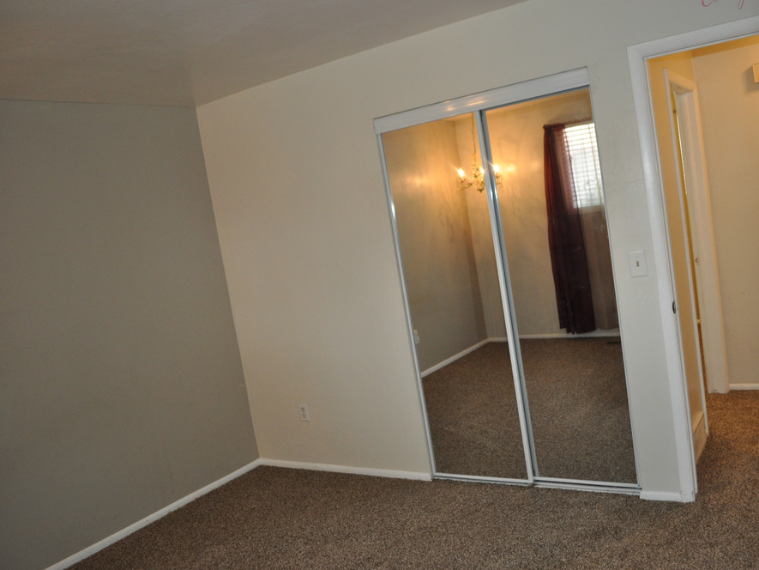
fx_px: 658
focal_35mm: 30
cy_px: 280
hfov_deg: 59.7
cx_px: 437
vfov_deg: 46.8
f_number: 3.5
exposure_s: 1/60
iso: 800
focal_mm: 18
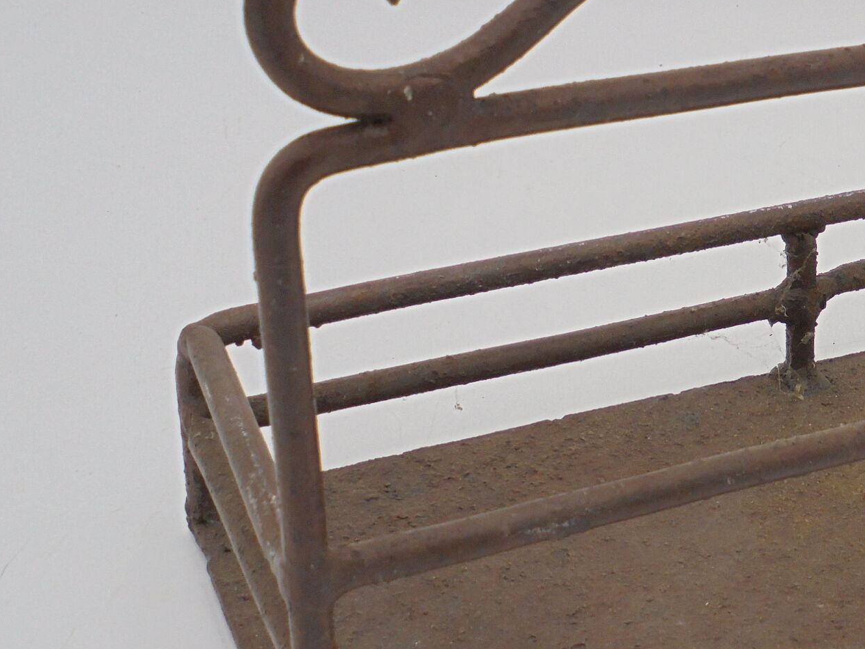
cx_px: 841
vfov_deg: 20.7
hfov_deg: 26.1
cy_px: 301
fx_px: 1774
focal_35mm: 71
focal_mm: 6.1
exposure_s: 1/200
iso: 100
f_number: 4
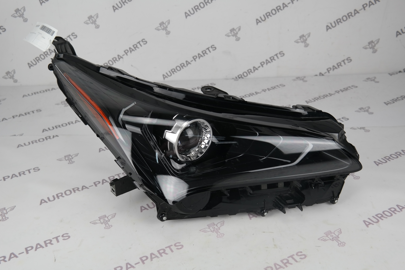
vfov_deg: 35.1
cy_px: 135
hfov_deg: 50.7
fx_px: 427
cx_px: 202
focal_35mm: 38
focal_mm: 25
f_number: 4
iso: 200
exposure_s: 1/80
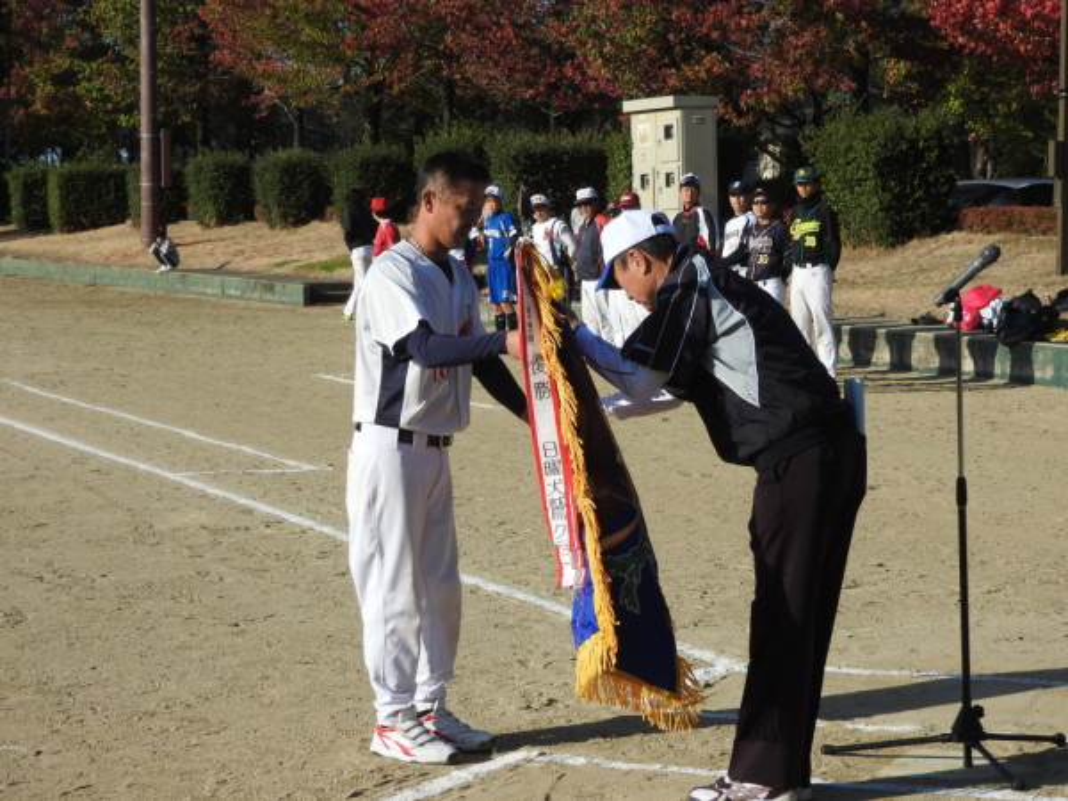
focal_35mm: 95
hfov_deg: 20.7
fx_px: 2931
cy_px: 400
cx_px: 534
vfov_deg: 15.6
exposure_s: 1/800
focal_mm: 17
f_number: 4.8
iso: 100
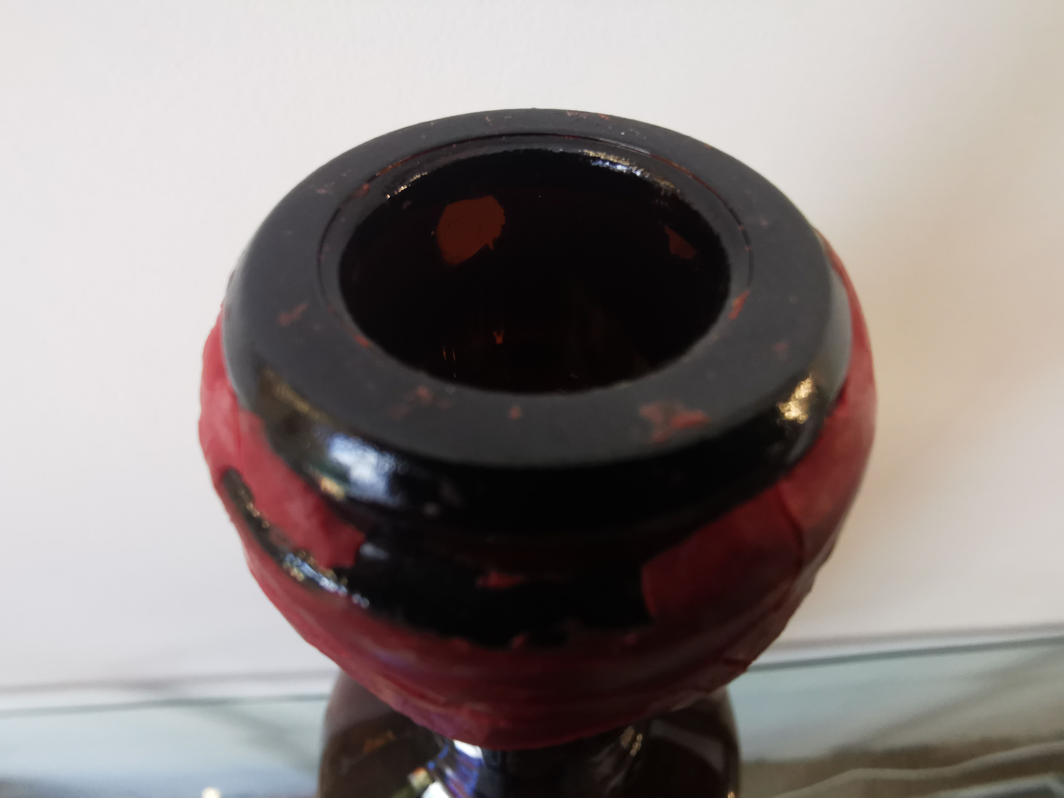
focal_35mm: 17
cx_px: 532
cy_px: 399
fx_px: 523
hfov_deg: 91.0
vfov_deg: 74.7
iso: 200
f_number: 2.2
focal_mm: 2.26
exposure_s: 1/50
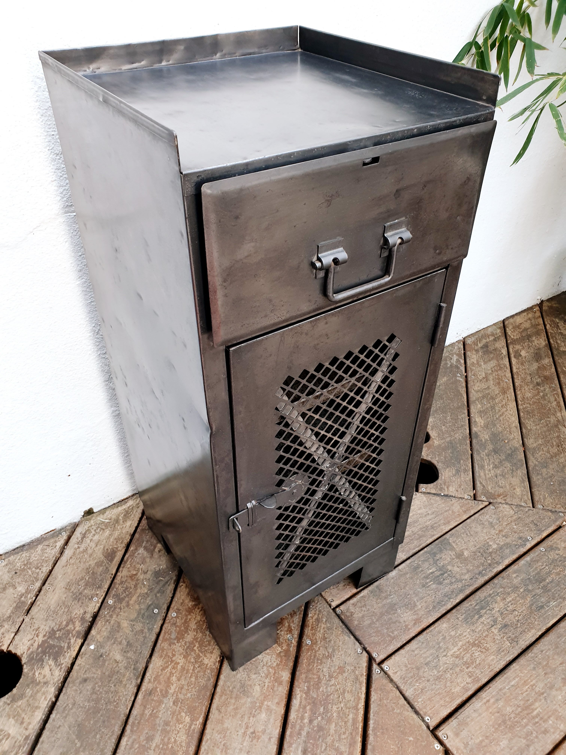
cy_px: 378
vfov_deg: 67.3
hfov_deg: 53.1
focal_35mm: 26
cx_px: 283
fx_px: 567
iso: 125
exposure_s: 1/50
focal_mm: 4.3
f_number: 2.4
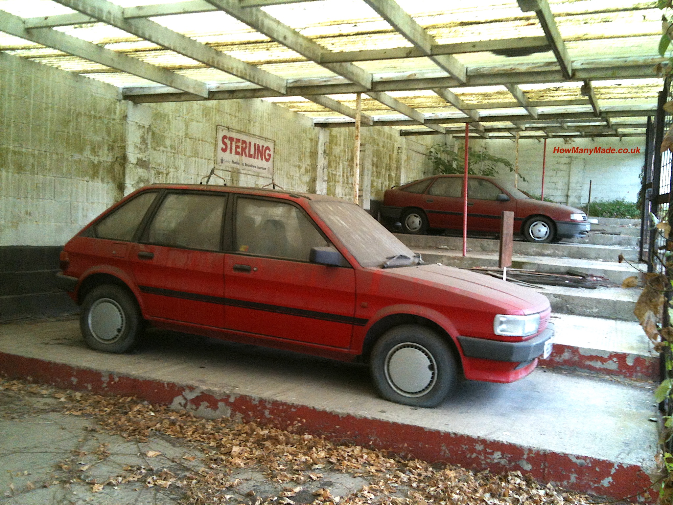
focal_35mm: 35
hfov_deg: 52.6
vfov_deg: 40.7
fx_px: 680
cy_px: 252
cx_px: 336
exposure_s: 1/60
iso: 100
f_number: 2.8
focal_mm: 3.85
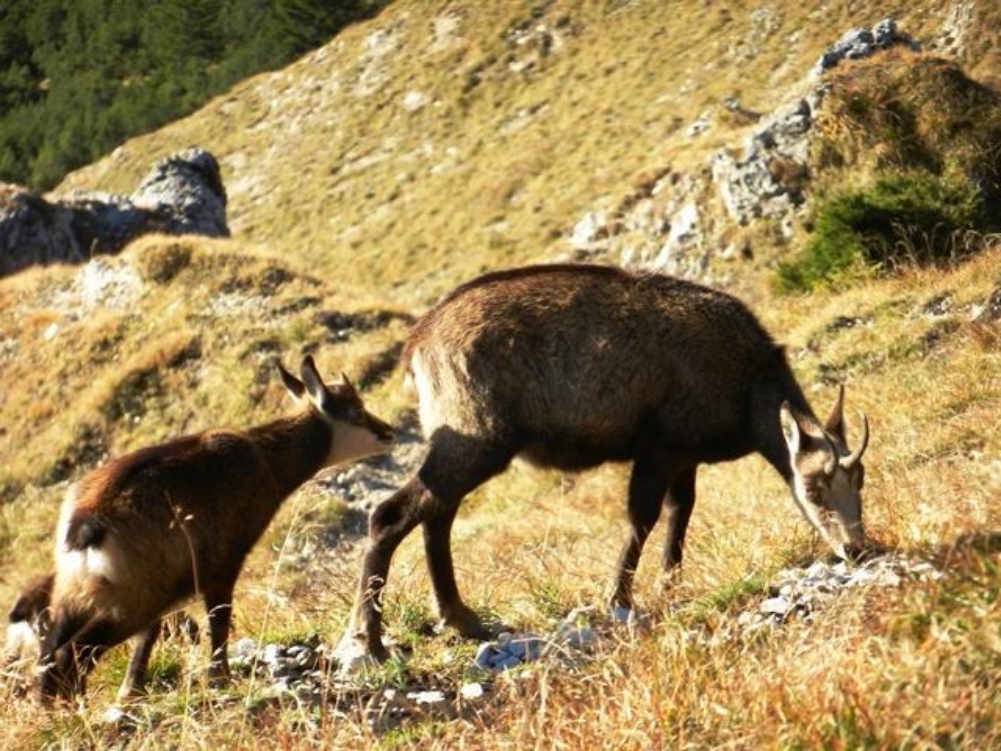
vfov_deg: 4.4
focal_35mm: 338
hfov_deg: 5.9
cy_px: 376
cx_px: 500
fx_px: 9774
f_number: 5.3
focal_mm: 60.8
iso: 220
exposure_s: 1/250
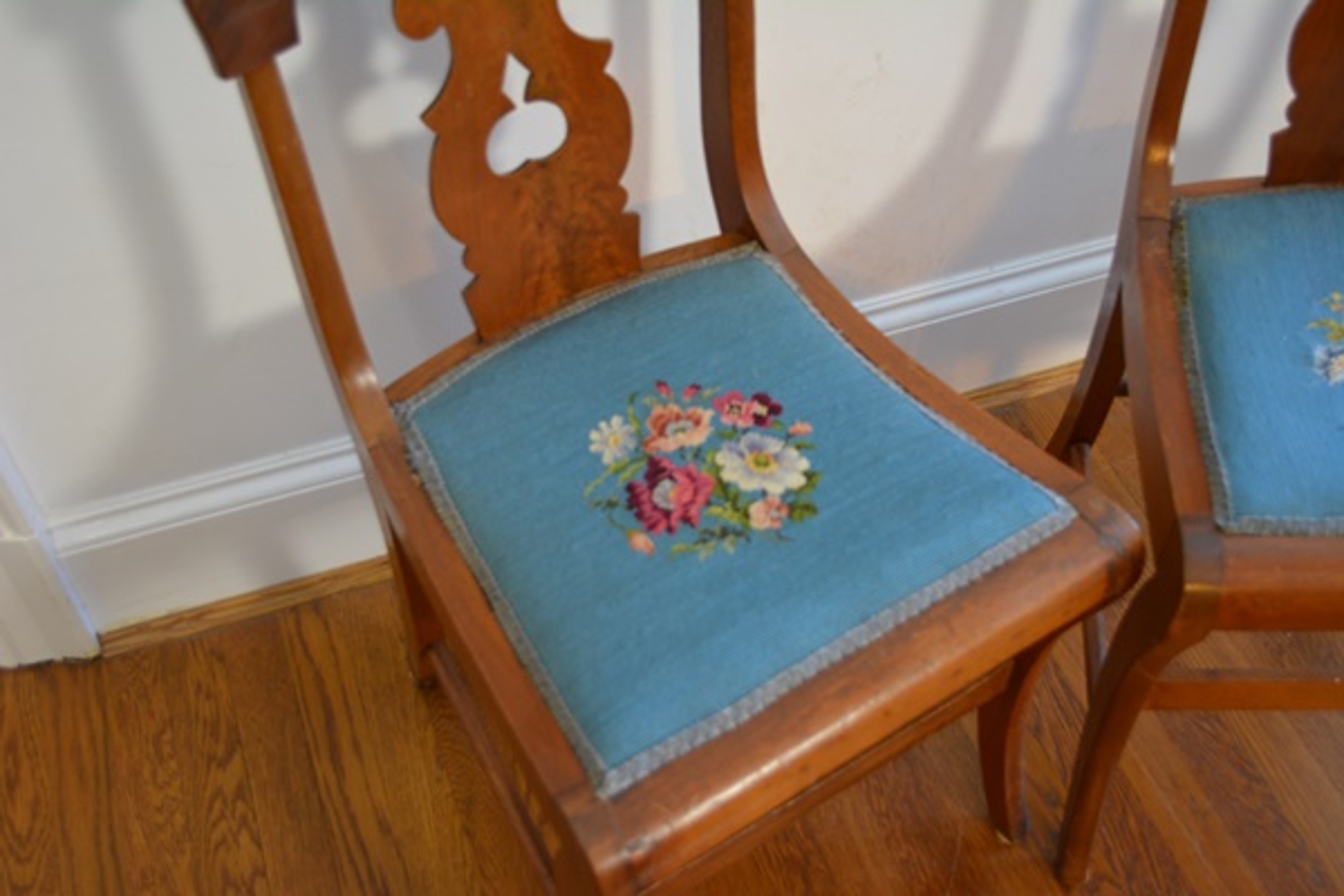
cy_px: 448
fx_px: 1456
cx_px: 672
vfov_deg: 34.2
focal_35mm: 39
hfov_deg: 49.6
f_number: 4.2
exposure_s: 1/30
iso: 800
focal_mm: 26
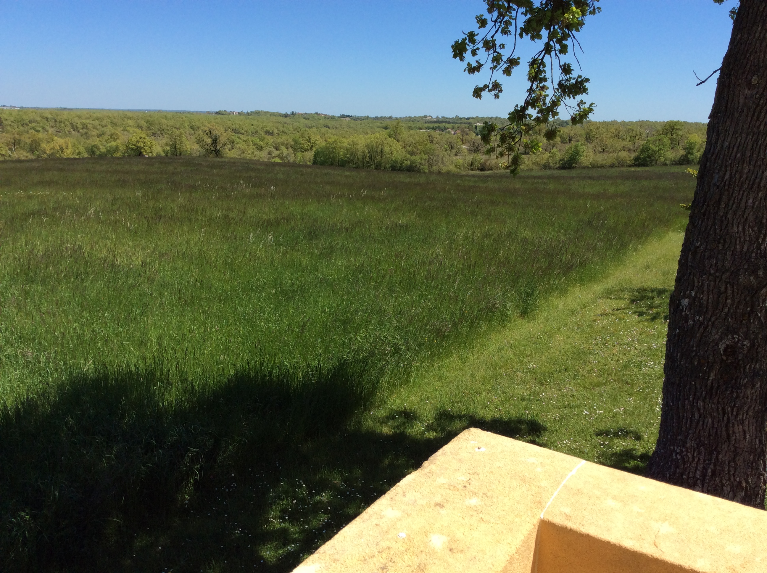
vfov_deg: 44.1
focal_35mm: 32
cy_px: 286
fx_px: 708
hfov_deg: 56.9
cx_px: 384
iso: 32
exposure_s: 1/1466
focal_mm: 3.3
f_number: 2.4
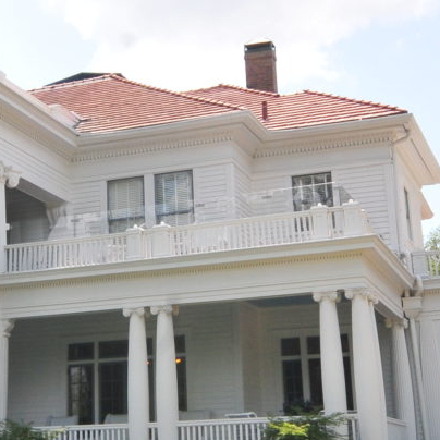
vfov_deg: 23.7
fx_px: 1044
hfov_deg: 23.7
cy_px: 155
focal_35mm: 73
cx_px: 152
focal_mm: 15
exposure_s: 1/250
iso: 400
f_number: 16
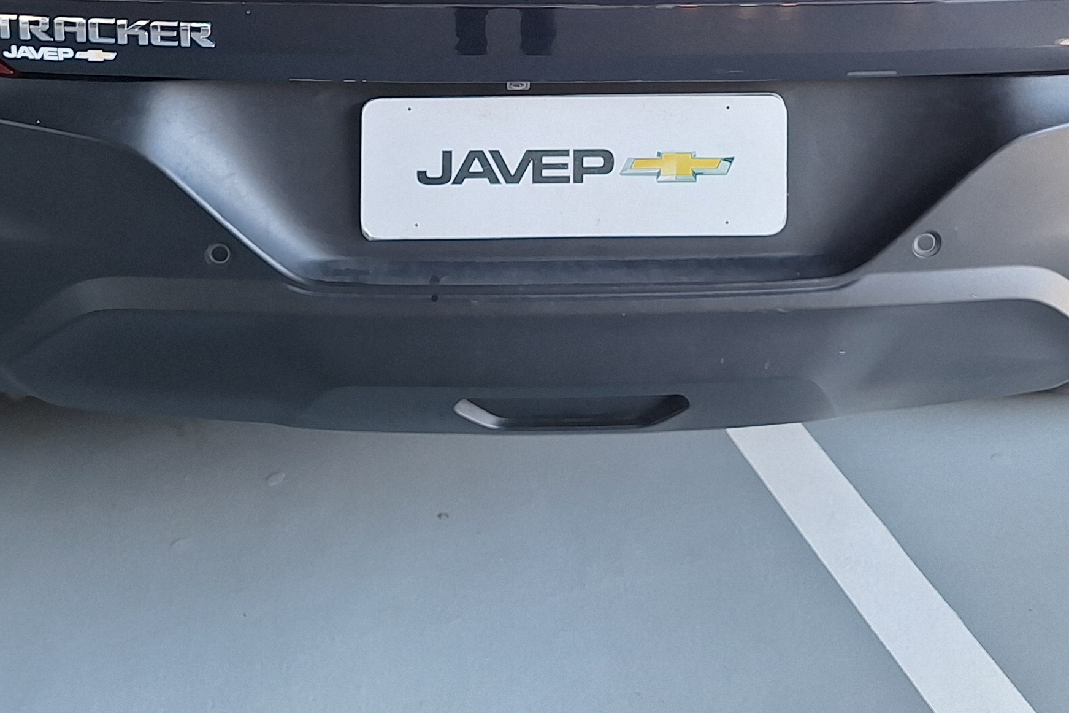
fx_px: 1663
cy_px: -219
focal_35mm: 56
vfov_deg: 21.8
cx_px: 556
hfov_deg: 35.6
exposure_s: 1/169
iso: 40
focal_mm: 5.54
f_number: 1.8
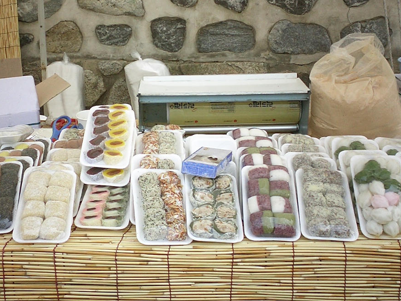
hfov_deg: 35.5
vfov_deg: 26.9
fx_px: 626
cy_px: 105
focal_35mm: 54
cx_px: 170
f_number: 3.5
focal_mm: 5.6
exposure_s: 1/400
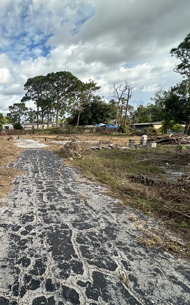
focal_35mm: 20
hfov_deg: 53.2
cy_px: 153
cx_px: 23
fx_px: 166
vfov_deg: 85.1
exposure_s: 1/1014
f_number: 2.2
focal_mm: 2.22
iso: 40
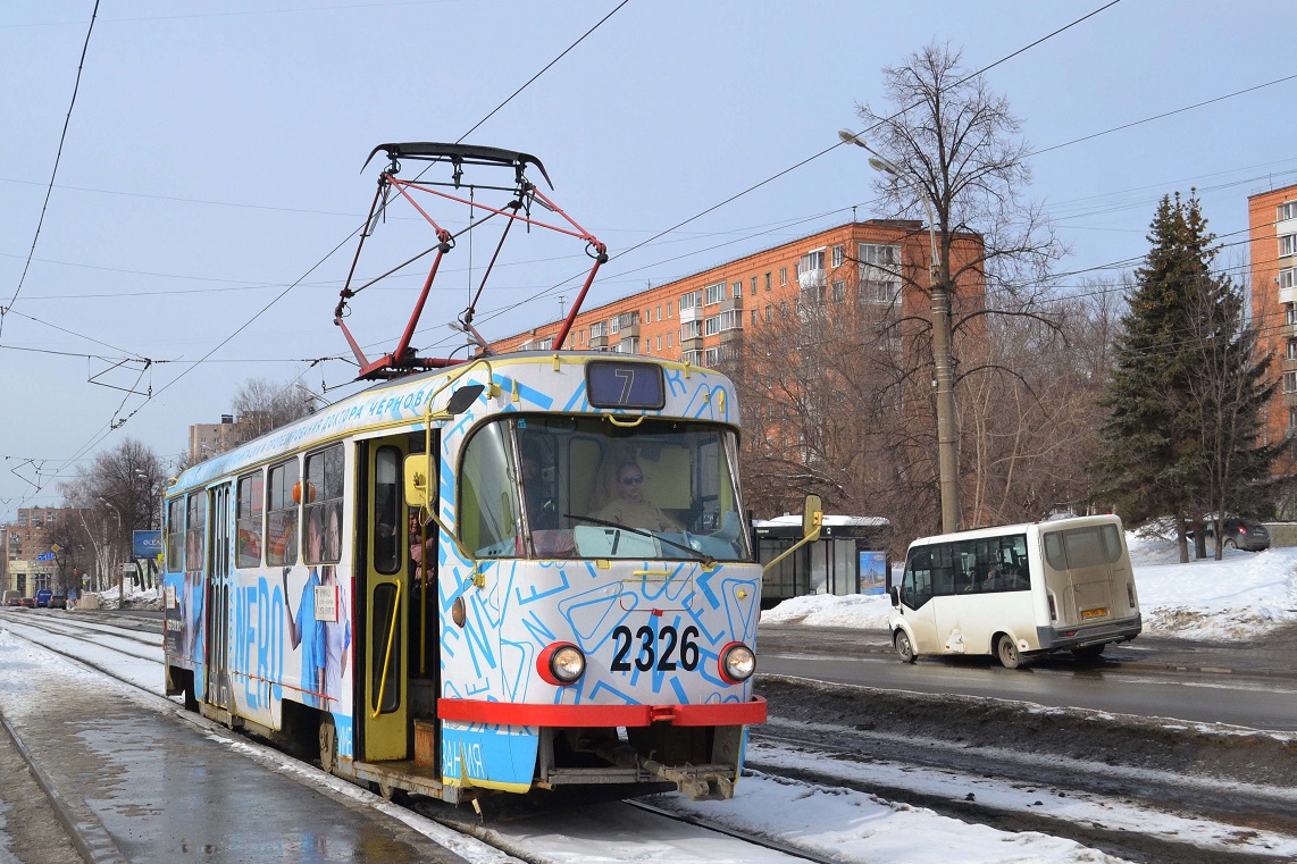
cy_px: 400
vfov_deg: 28.6
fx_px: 1693
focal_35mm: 47
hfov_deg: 41.7
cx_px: 516
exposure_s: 1/2000
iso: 400
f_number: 6.3
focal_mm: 24
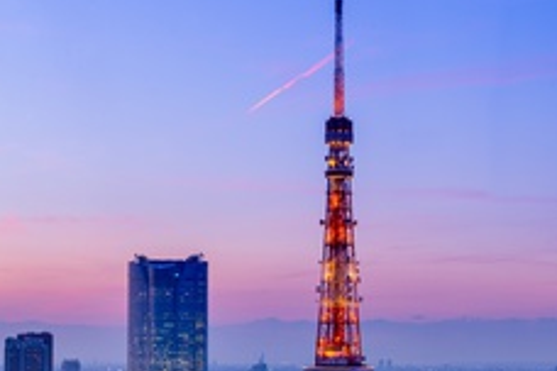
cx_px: 76
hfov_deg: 15.6
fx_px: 2011
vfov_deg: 10.5
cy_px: 297
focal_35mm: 130
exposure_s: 1/2
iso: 100
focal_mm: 70
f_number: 11
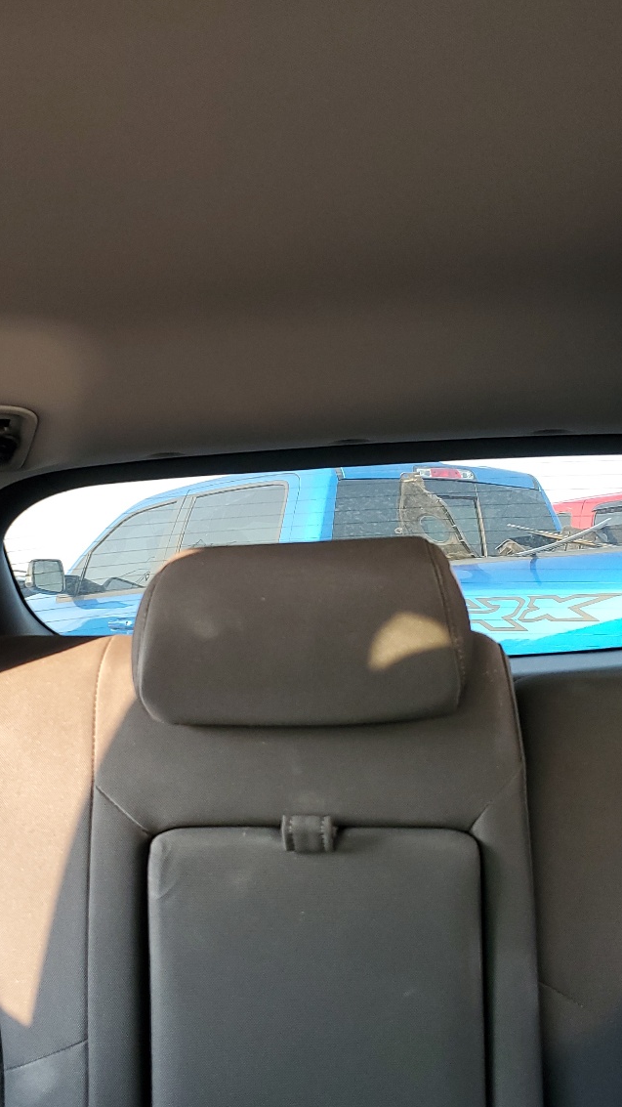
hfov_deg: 29.6
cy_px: 567
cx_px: 262
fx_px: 1173
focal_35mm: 40
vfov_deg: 50.5
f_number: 1.5
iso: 89
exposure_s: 1/120
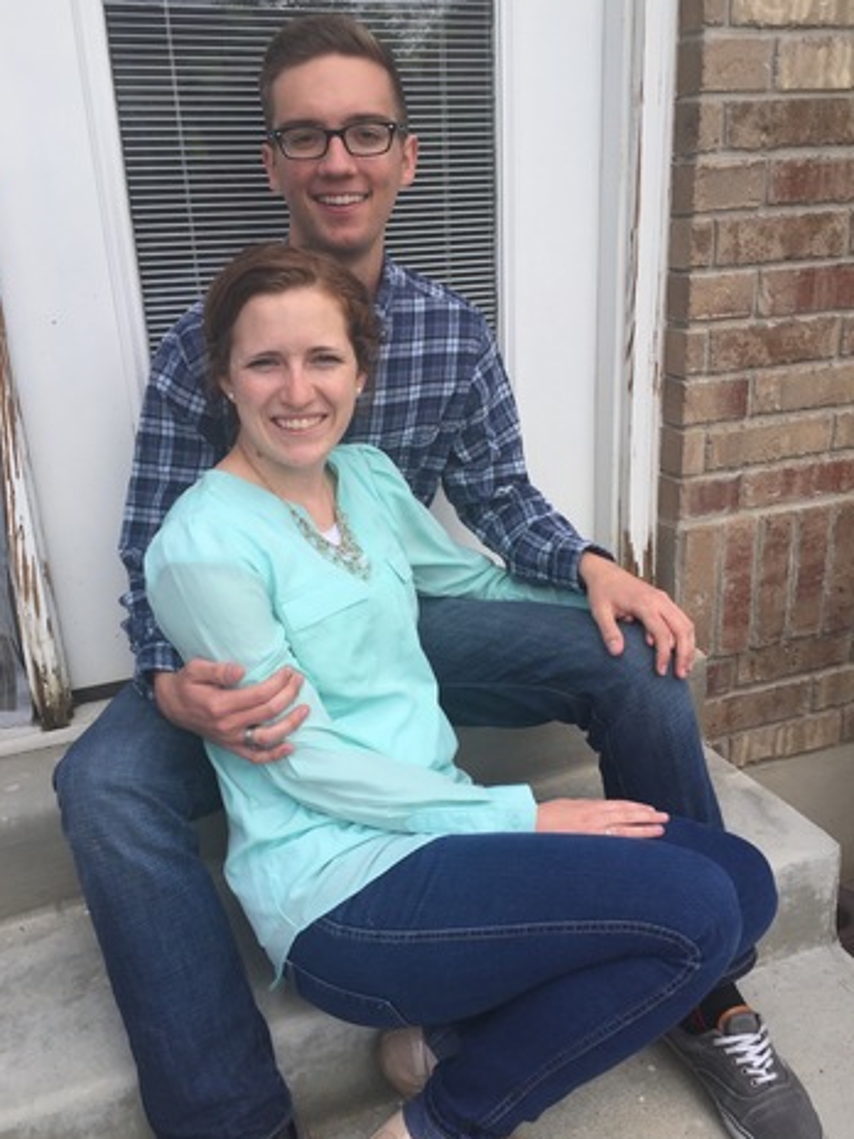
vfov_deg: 60.0
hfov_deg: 46.8
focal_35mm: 30
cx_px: 417
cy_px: 562
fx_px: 987
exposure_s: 1/860
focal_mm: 4.15
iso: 32
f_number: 2.2
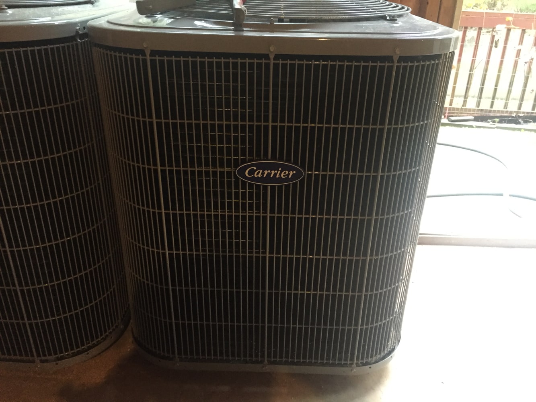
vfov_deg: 48.2
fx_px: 449
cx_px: 268
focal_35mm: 29
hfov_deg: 61.7
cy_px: 201
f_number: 2.2
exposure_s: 1/15
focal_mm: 4.15
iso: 250
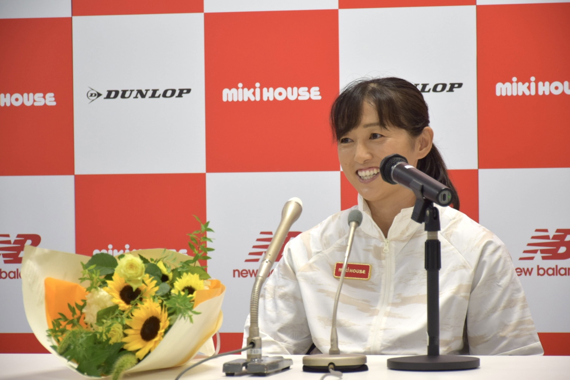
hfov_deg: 13.0
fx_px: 2494
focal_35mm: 158
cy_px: 190
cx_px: 285
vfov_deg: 8.7
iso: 500
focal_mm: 105
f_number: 5.6
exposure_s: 1/60
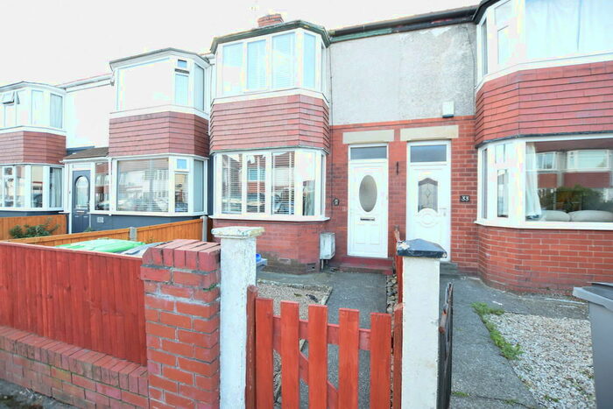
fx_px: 255
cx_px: 306
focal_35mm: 15
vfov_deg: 77.4
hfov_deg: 100.4
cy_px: 204
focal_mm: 10
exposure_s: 1/80
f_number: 4
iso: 200
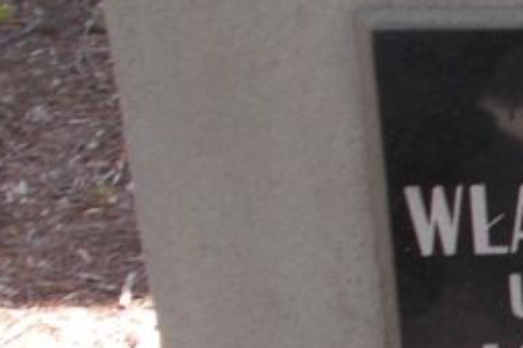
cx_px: 877
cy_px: 358
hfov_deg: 16.4
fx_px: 1582
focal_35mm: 109
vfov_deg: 12.4
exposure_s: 1/80
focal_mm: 4.6
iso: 80
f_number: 3.2
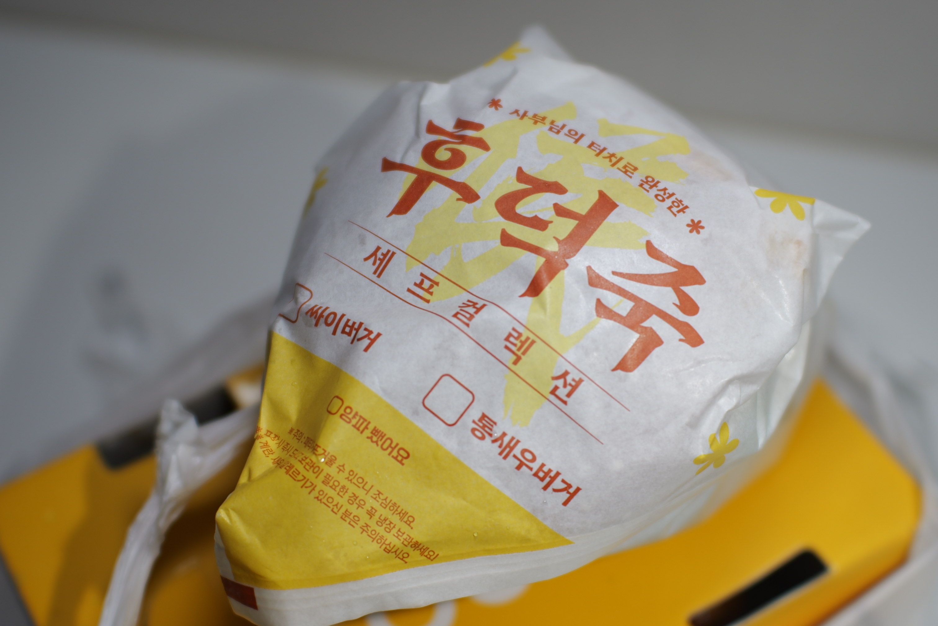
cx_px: 469
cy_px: 313
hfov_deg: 27.0
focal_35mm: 75
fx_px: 1954
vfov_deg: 18.2
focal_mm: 40
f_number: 2.2
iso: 100
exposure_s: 1/200
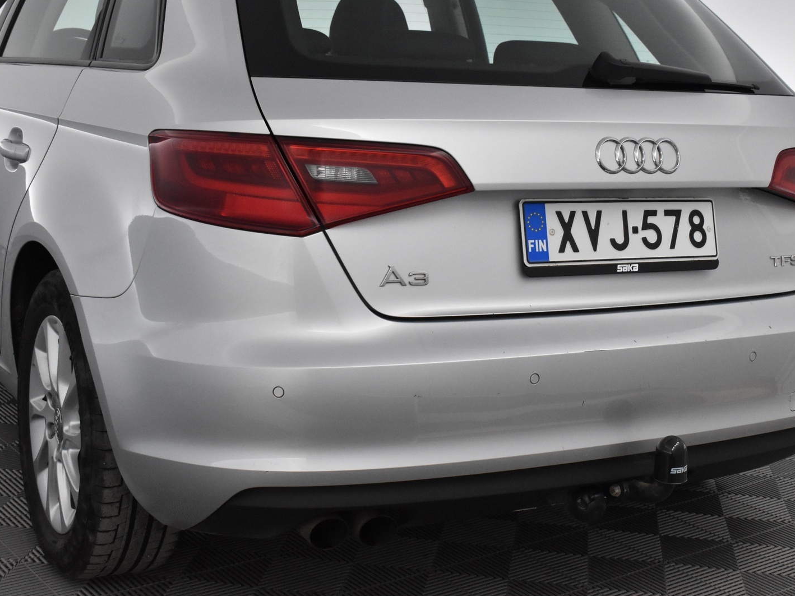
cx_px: 430
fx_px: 1286
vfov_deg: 26.1
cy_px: 297
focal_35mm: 56
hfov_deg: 34.3
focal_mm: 34
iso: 3200
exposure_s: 1/160
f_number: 7.1
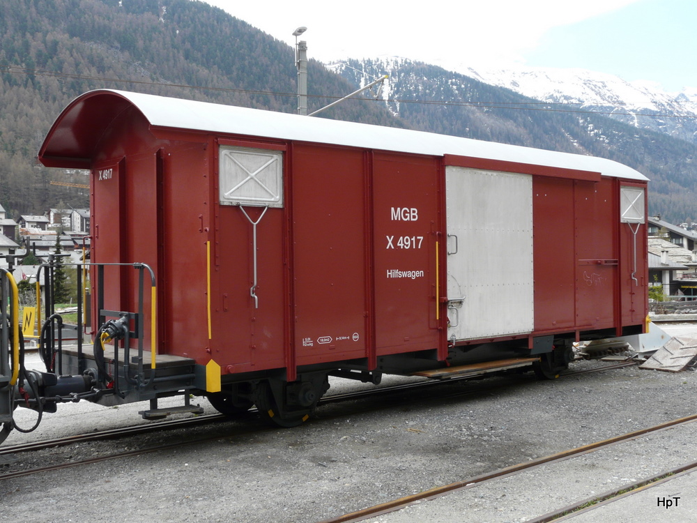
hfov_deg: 47.9
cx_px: 348
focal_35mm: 39
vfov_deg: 36.8
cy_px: 262
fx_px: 785
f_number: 4
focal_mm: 6.4
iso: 100
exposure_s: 1/160
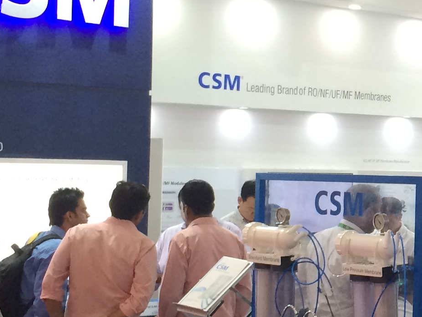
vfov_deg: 14.5
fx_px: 1243
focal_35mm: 102
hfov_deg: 18.3
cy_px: 155
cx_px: 506
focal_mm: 4.15
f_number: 2.2
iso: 50
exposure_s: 1/30
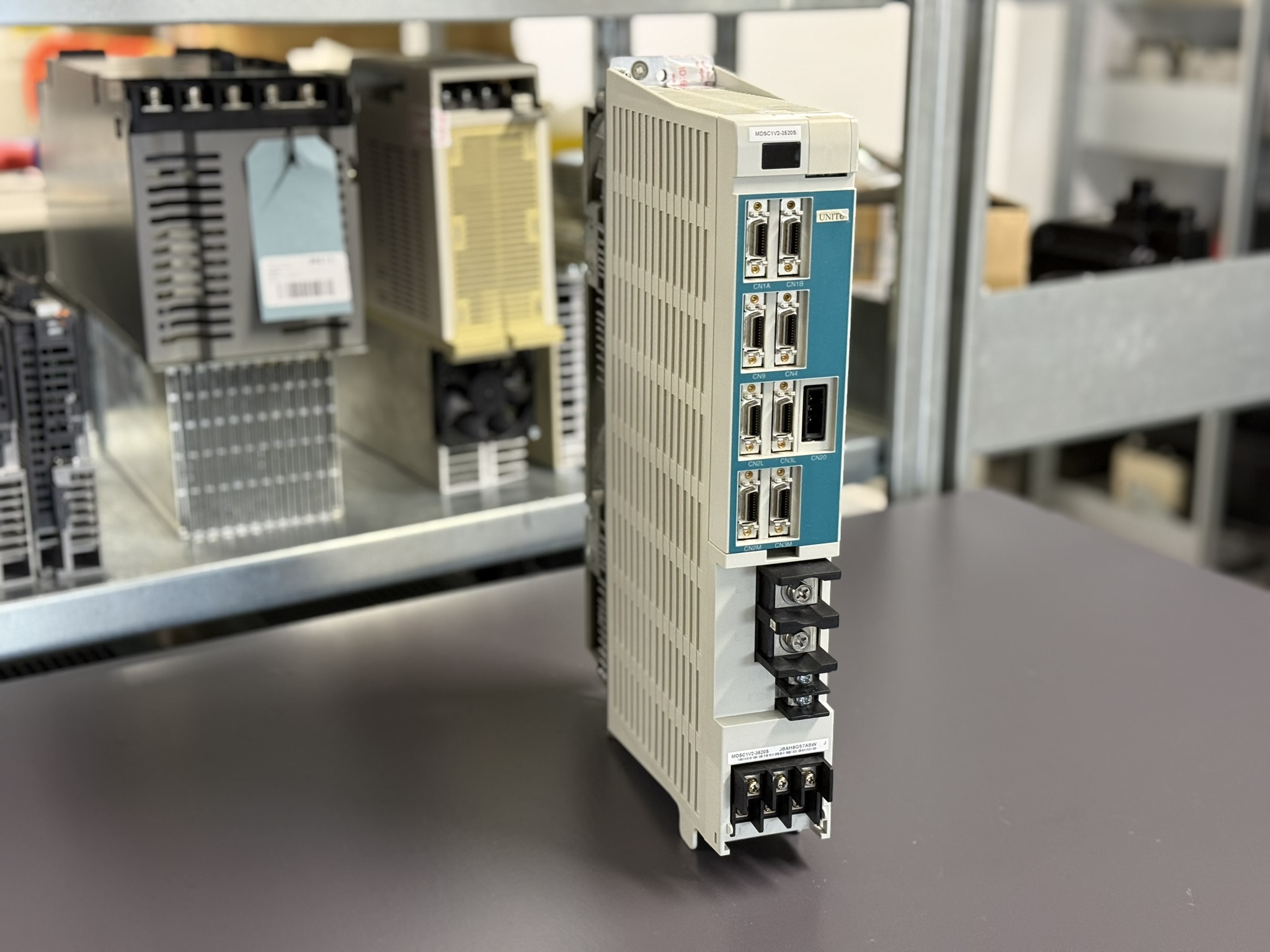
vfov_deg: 30.3
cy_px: 476
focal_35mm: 48
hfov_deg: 39.7
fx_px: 1761
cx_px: 635
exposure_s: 1/33
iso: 200
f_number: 1.78
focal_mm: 6.76
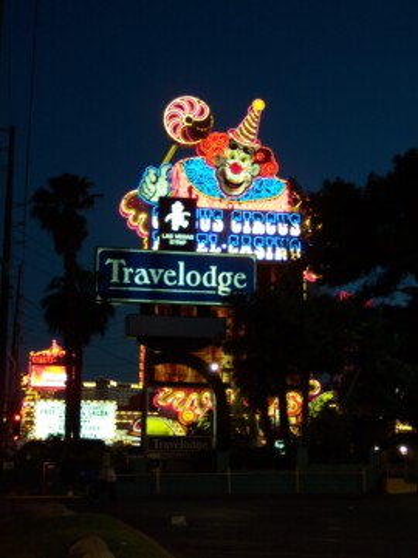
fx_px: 1016
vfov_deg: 30.8
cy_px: 279
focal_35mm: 63
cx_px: 209
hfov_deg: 23.2
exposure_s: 1/30
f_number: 3.4
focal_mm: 13.3
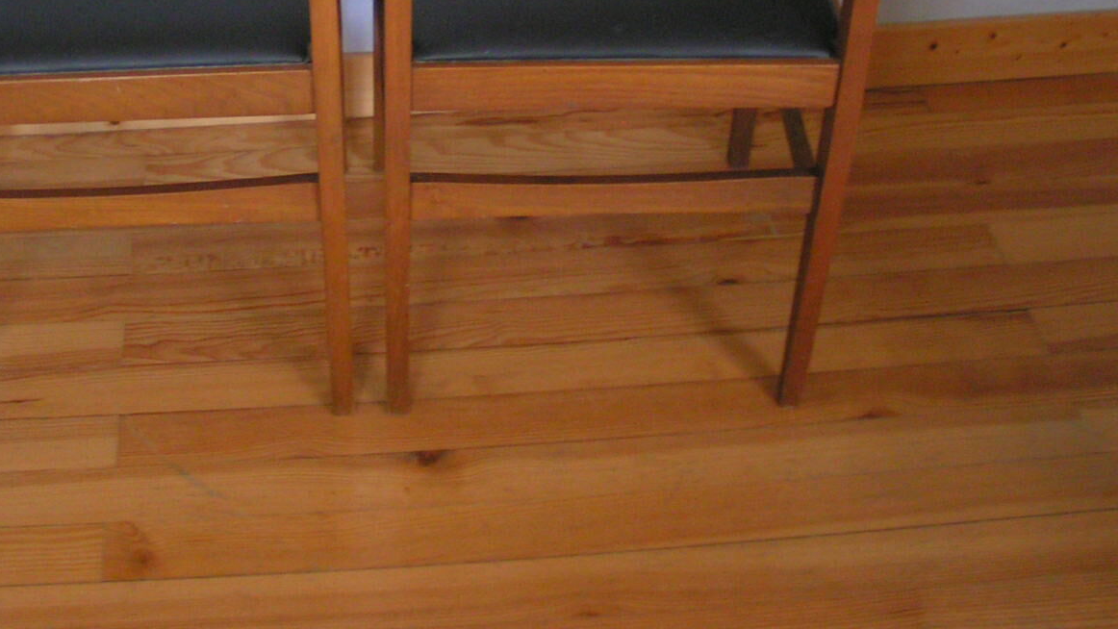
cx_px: 394
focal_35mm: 57
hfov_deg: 36.3
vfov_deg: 20.6
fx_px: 1690
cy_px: 60
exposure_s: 1/20
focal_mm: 5.8
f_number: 2.8
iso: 200
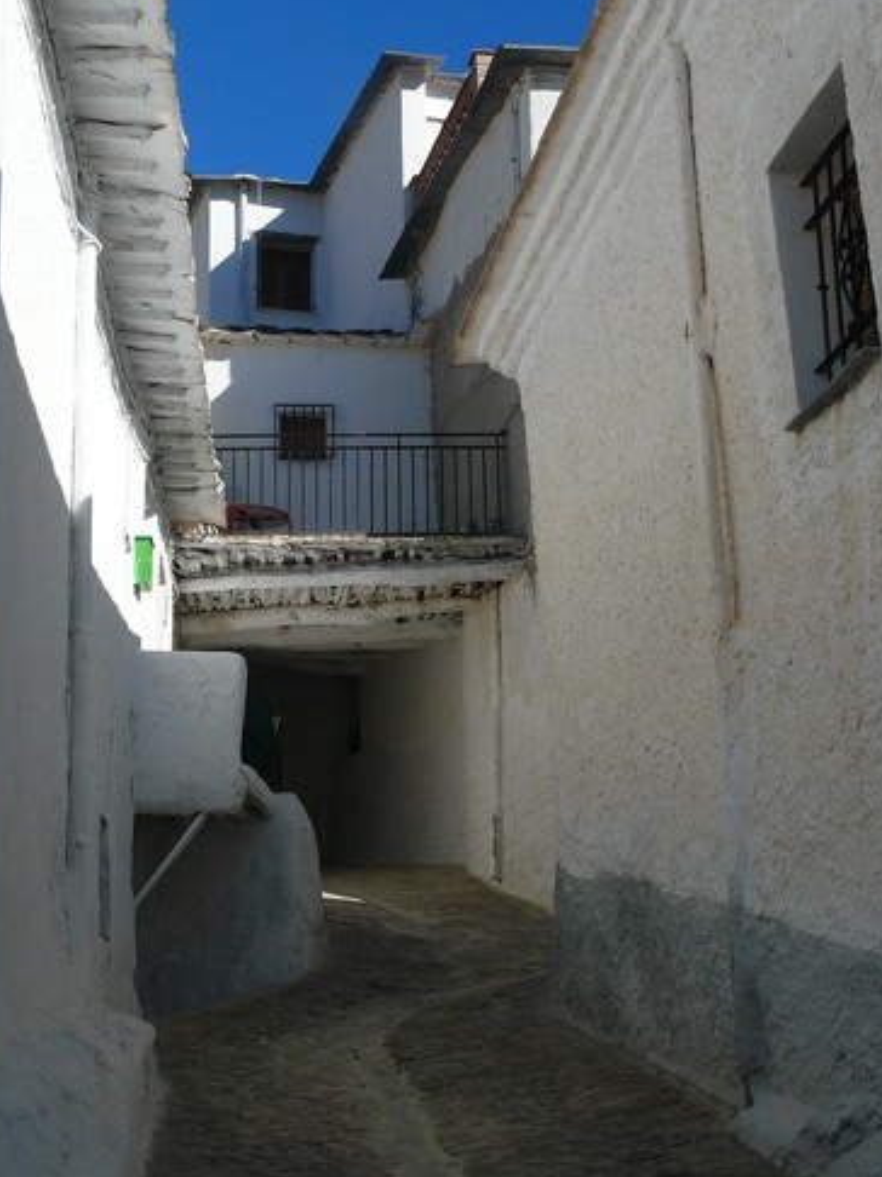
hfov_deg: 26.9
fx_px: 1836
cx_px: 310
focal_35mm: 54
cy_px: 734
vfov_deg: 35.4
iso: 100
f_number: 5
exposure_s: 1/250
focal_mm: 7.4
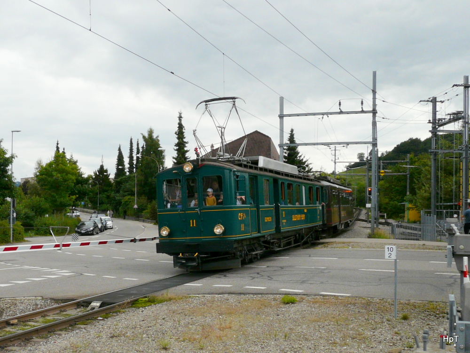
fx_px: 380
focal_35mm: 28
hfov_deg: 63.4
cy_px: 176
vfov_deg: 49.8
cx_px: 235
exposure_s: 1/320
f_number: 5.6
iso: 100
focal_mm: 4.6
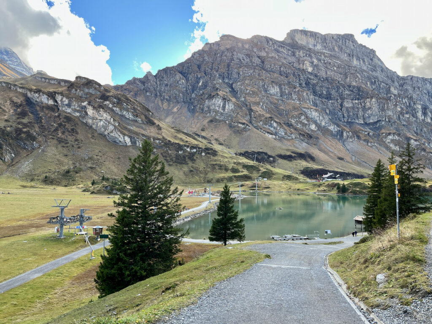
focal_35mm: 26
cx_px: 216
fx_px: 324
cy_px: 162
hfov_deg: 67.3
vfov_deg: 53.1
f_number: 1.6
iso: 50
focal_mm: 5.1
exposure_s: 1/393
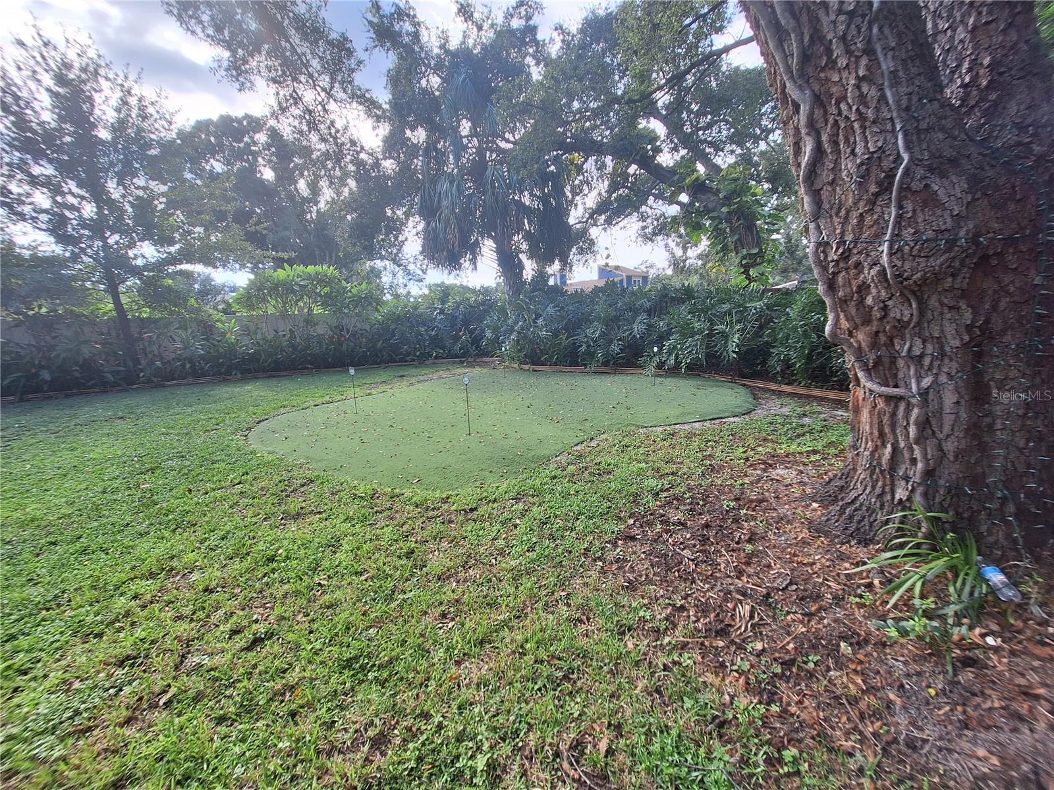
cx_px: 527
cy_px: 395
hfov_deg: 106.2
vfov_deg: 89.9
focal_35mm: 13
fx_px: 396
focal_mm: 1.74
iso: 40
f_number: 2.2
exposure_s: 1/200
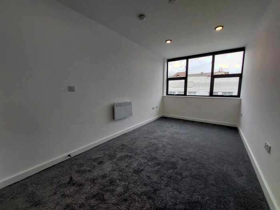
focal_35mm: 13
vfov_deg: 89.9
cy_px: 105
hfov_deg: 106.2
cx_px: 140
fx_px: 105
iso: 50
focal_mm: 1.74
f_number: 2.2
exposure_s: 1/141
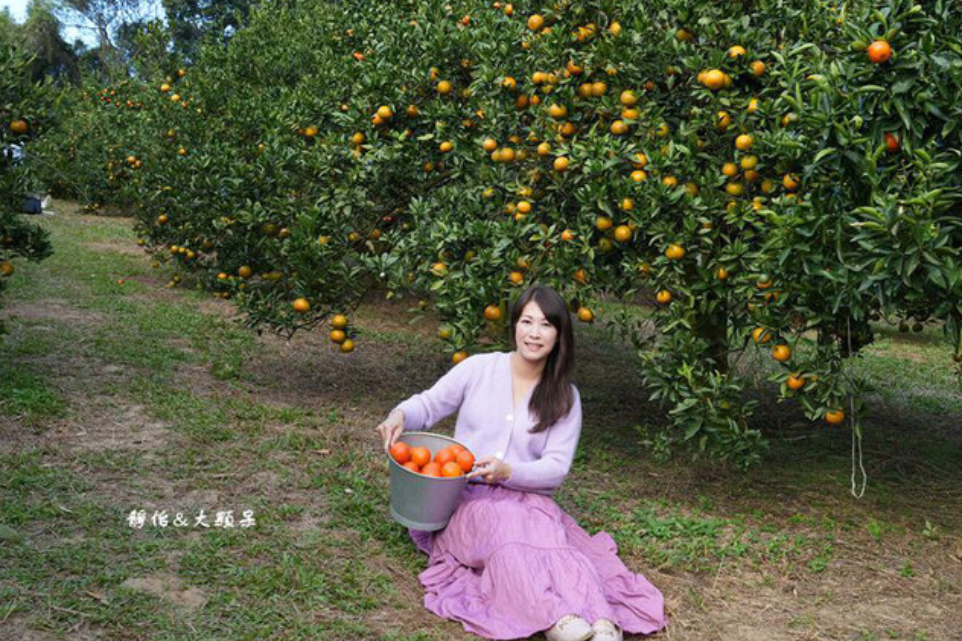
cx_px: 542
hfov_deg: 49.4
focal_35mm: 39
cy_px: 254
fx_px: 1042
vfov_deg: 34.1
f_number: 8
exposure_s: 1/125
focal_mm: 29
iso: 320
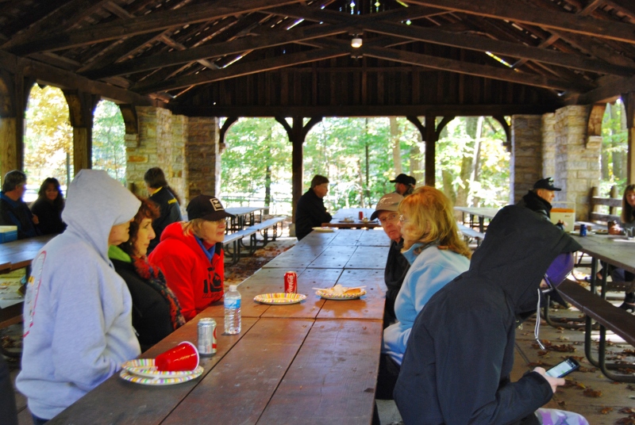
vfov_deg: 28.2
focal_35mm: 48
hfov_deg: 41.1
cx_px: 318
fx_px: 848
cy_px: 212
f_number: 4.5
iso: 360
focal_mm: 32
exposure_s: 1/30
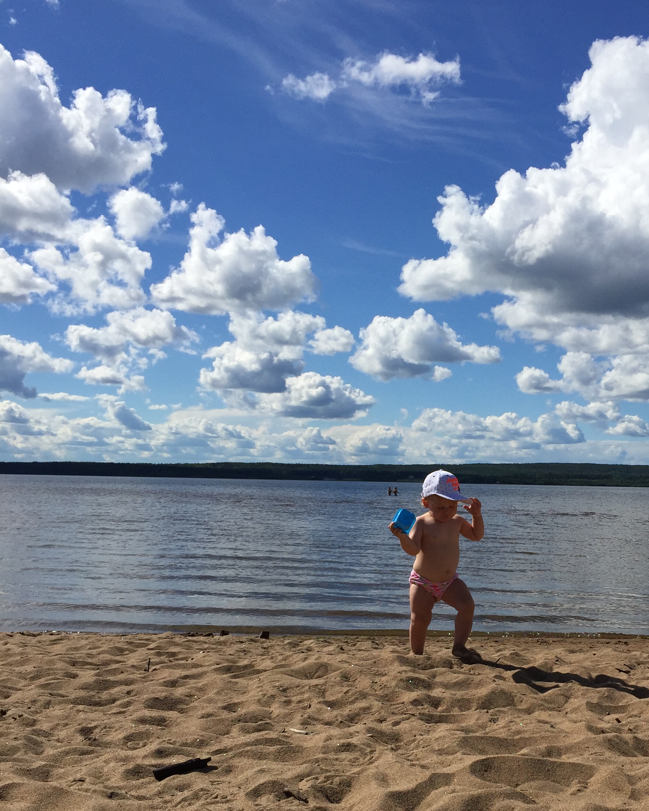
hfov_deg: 35.2
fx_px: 1008
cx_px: 445
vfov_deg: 43.1
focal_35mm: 42
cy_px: 549
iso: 32
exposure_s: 1/4950
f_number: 2.2
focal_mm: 4.15
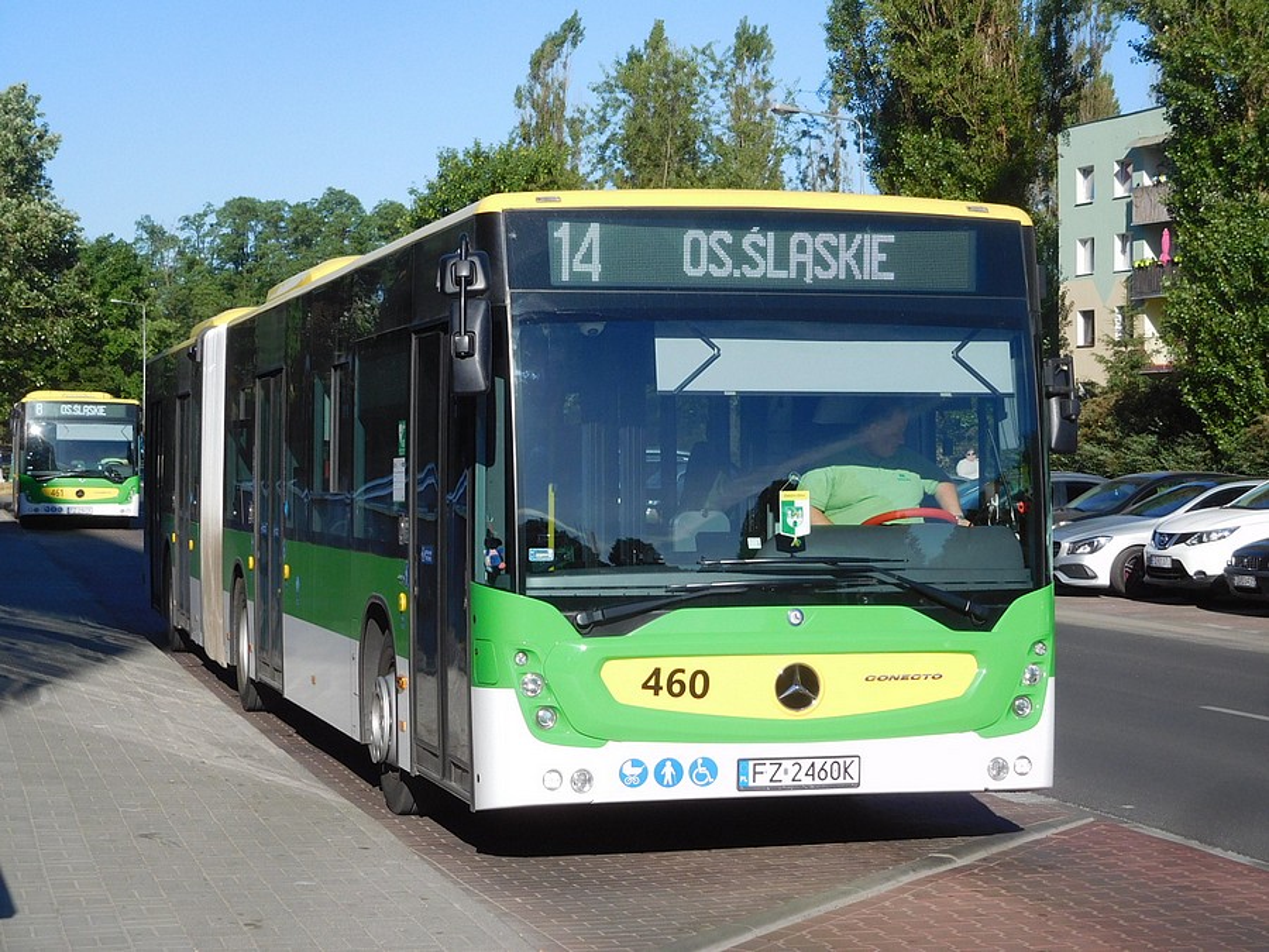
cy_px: 476
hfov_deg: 27.8
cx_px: 634
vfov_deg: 21.0
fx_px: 2566
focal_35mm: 70
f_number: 4.5
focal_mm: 12.5
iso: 125
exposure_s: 1/800
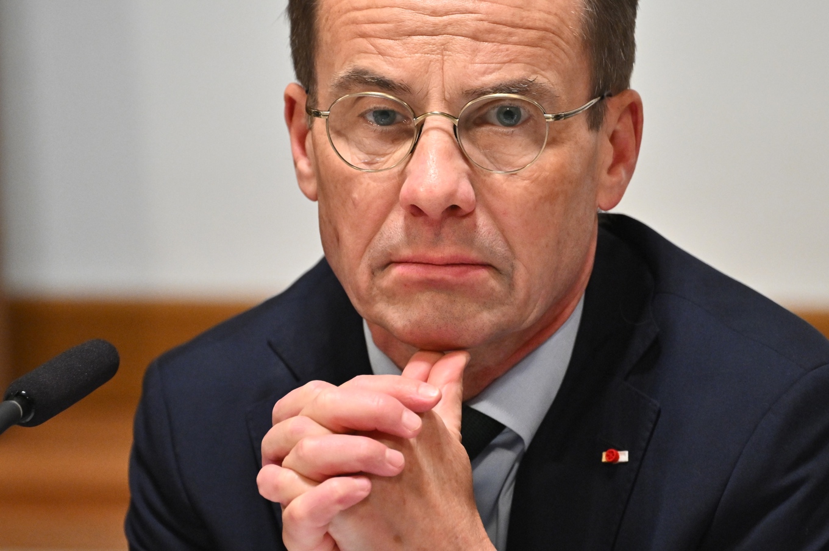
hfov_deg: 5.4
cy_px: 276
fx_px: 8745
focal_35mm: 380
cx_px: 414
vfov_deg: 3.6
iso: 2500
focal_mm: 380
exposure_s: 1/250
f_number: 4
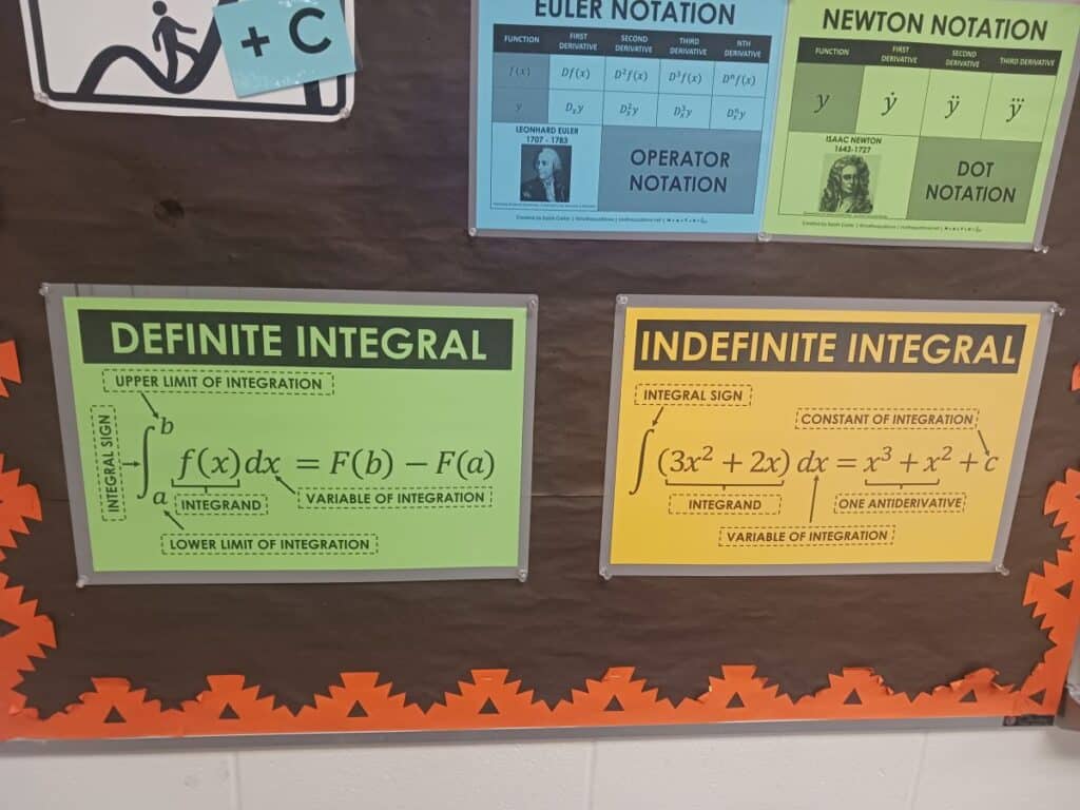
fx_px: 842
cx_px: 540
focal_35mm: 27
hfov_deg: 65.3
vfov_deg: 51.4
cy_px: 405
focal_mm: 4
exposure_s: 1/24
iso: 320
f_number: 1.8
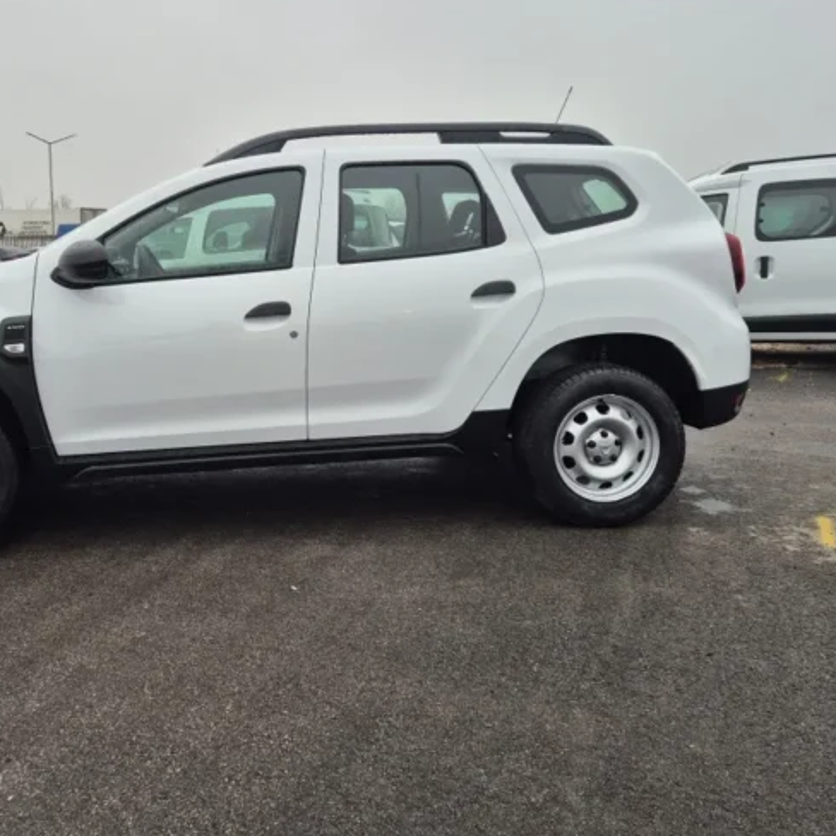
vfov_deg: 50.8
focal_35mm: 32
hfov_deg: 50.4
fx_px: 874
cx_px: 300
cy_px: 344
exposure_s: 1/180
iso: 64
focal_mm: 5.4
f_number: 1.8
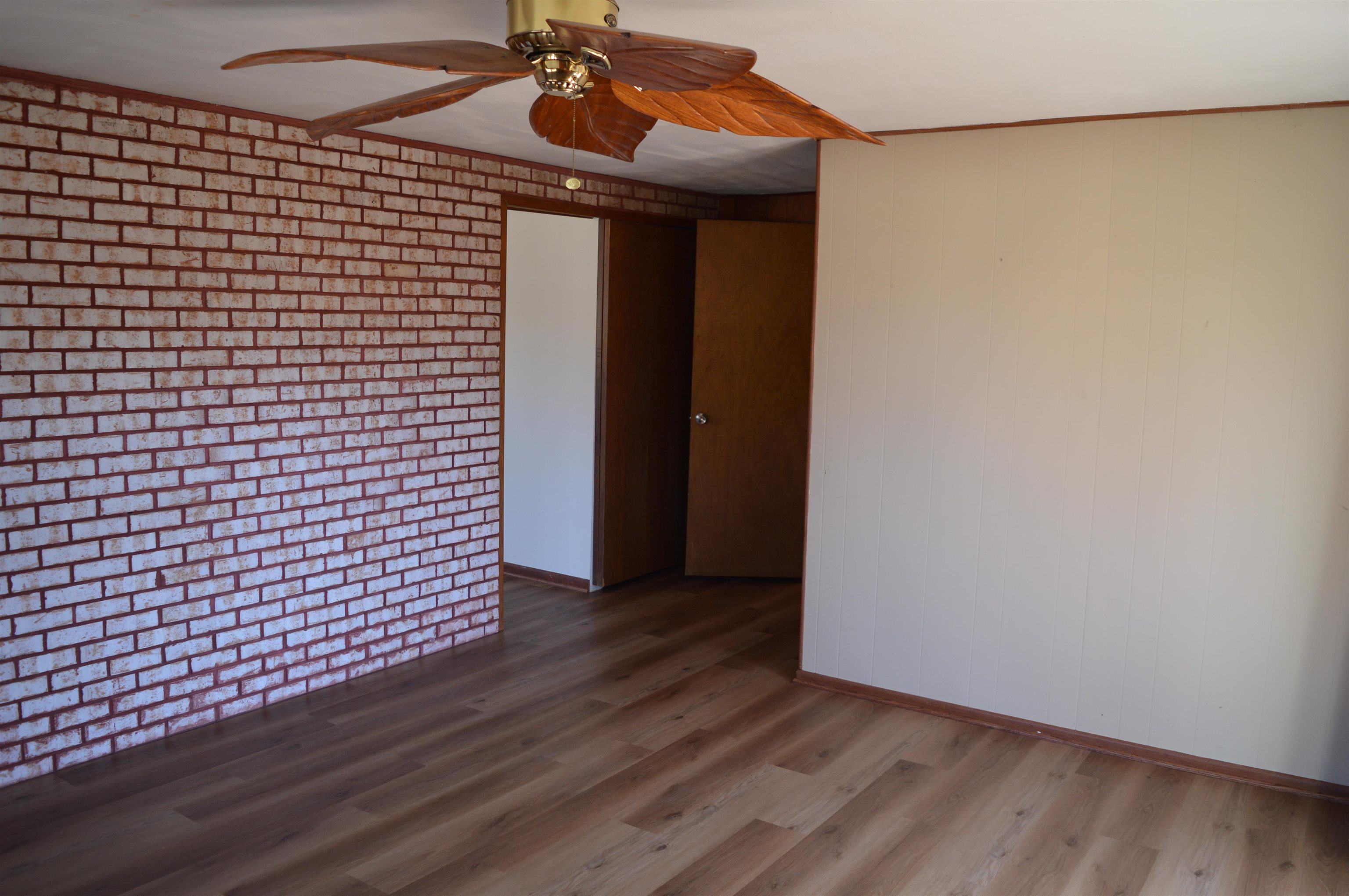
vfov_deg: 47.8
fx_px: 1011
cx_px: 674
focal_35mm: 27
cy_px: 448
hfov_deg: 67.4
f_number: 4
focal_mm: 18
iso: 400
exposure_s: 1/60
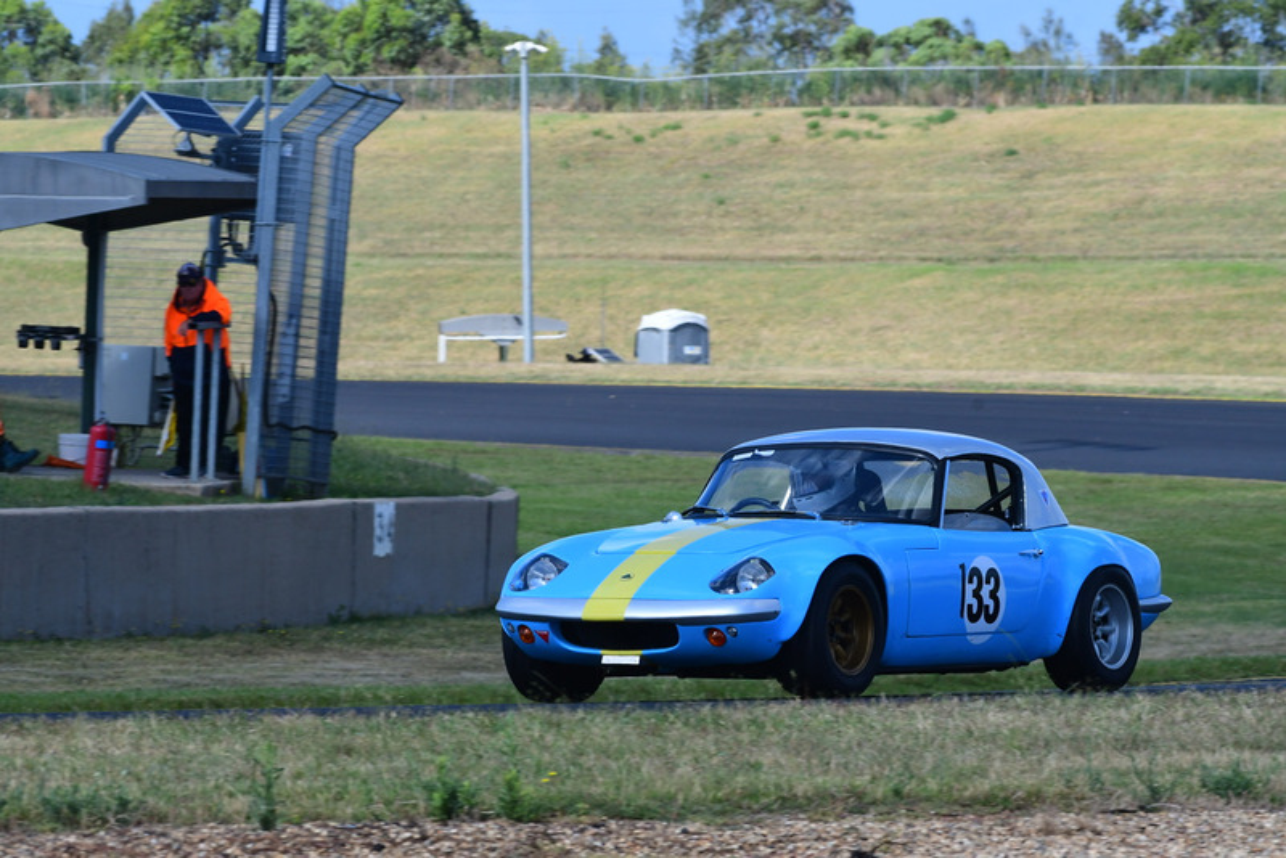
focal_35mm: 300
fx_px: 10720
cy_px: 429
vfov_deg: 4.6
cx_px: 643
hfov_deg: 6.9
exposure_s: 1/640
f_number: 11
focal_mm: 200
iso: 500
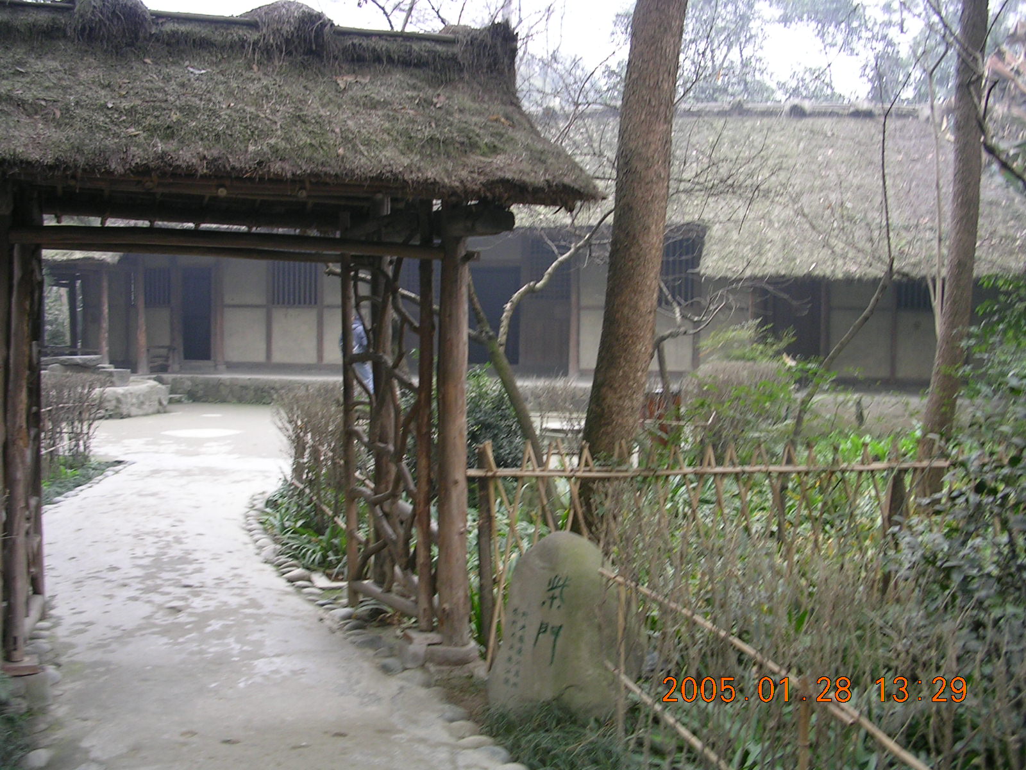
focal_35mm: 38
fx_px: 1126
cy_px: 385
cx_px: 513
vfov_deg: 37.7
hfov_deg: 49.0
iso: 50
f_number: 2.8
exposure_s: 1/30
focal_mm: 5.8
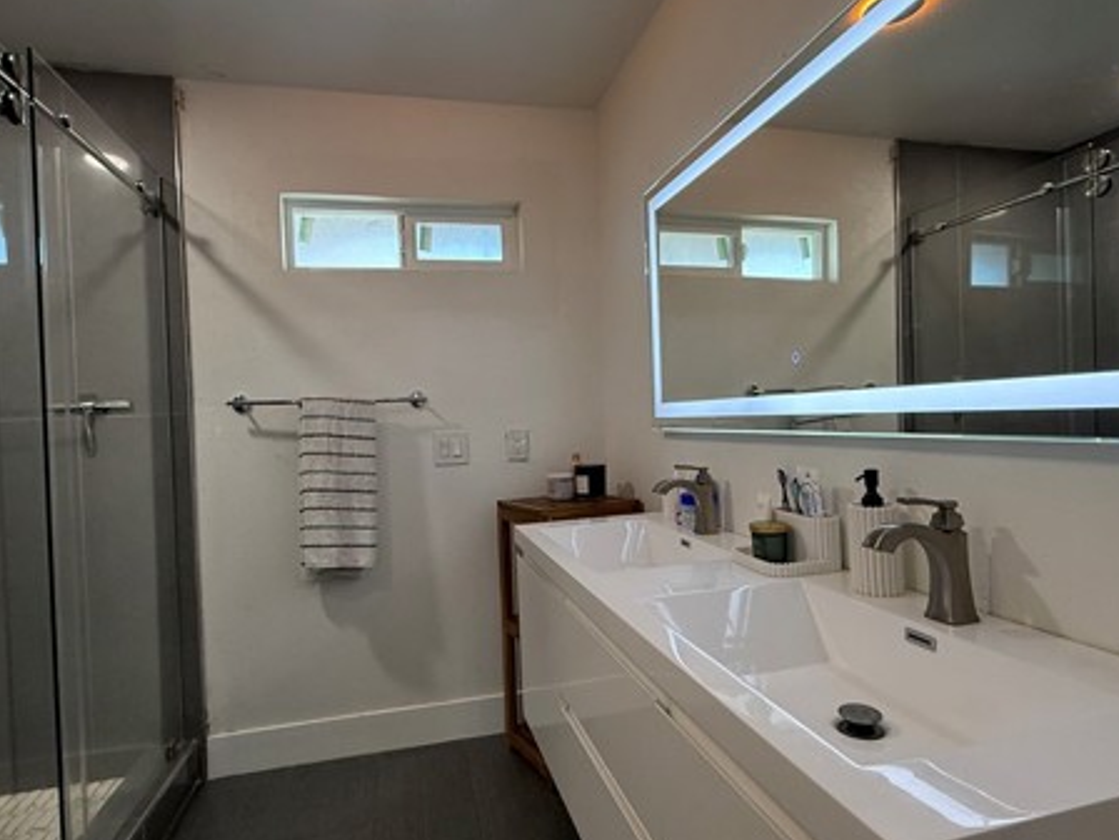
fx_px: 647
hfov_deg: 81.7
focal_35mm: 20
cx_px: 552
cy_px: 418
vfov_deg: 66.0
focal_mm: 2.22
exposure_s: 1/120
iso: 200
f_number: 2.2
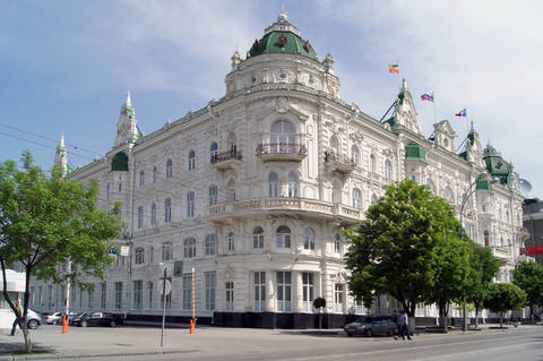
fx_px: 407
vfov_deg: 47.8
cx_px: 272
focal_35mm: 27
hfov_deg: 67.4
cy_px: 180
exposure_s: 1/320
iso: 200
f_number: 10
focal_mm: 18
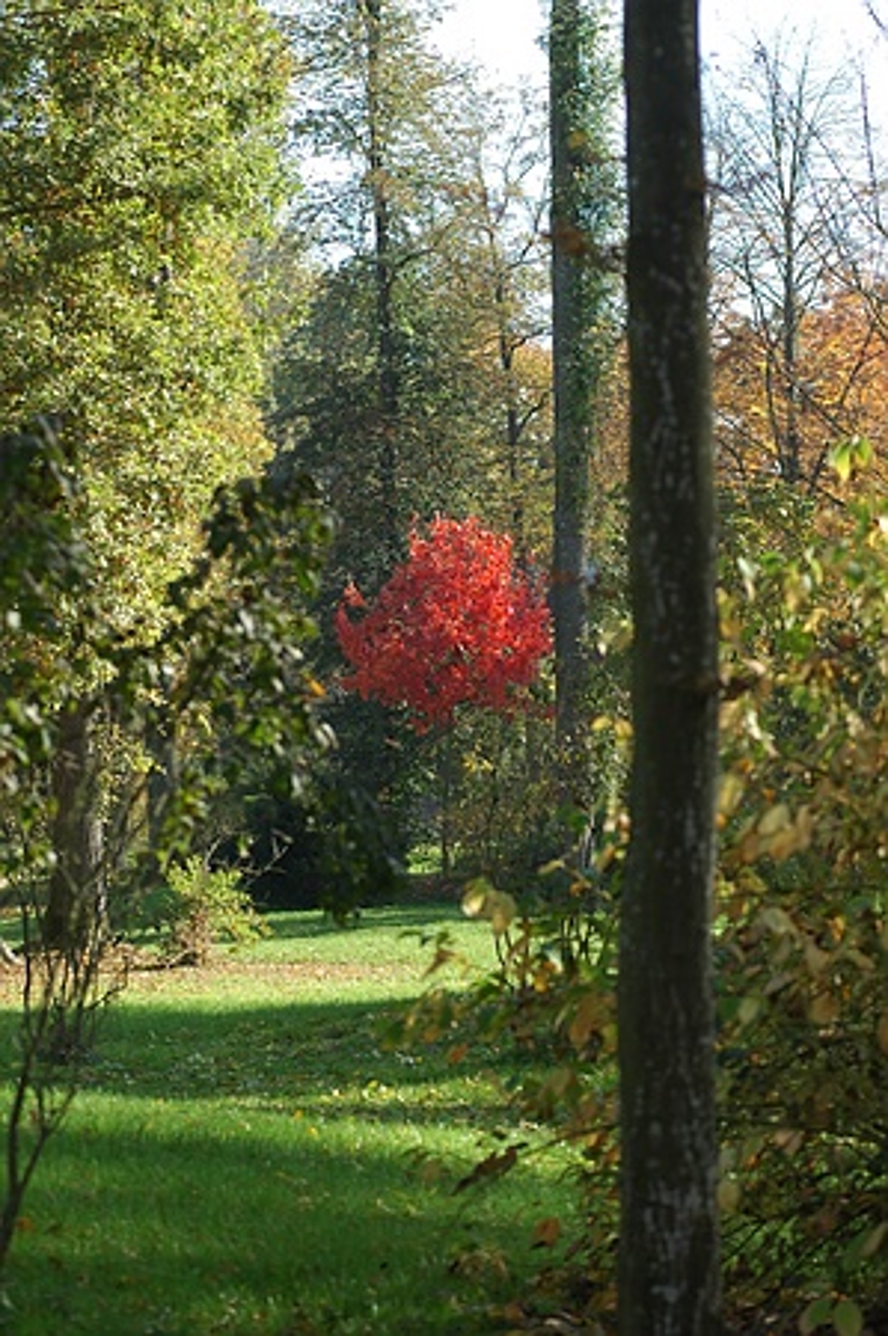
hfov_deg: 9.1
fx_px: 5562
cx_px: 444
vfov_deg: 13.7
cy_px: 668
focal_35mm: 150
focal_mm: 100
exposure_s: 1/400
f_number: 4
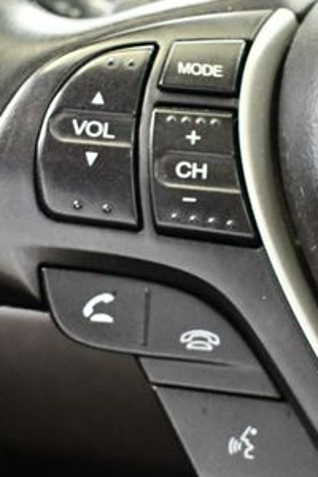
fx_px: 1020
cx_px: 207
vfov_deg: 26.2
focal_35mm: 77
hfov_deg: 17.7
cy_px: 308
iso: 6400
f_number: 3.5
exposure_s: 1/60
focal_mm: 18
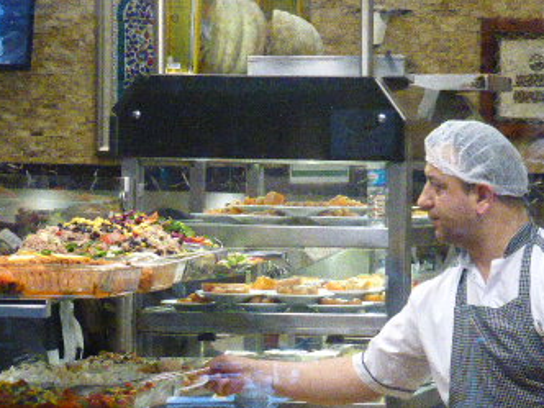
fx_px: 2577
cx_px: 477
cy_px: 221
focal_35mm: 164
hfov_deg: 12.0
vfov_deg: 9.1
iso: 1600
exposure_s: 1/200
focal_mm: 14.2
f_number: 5.1
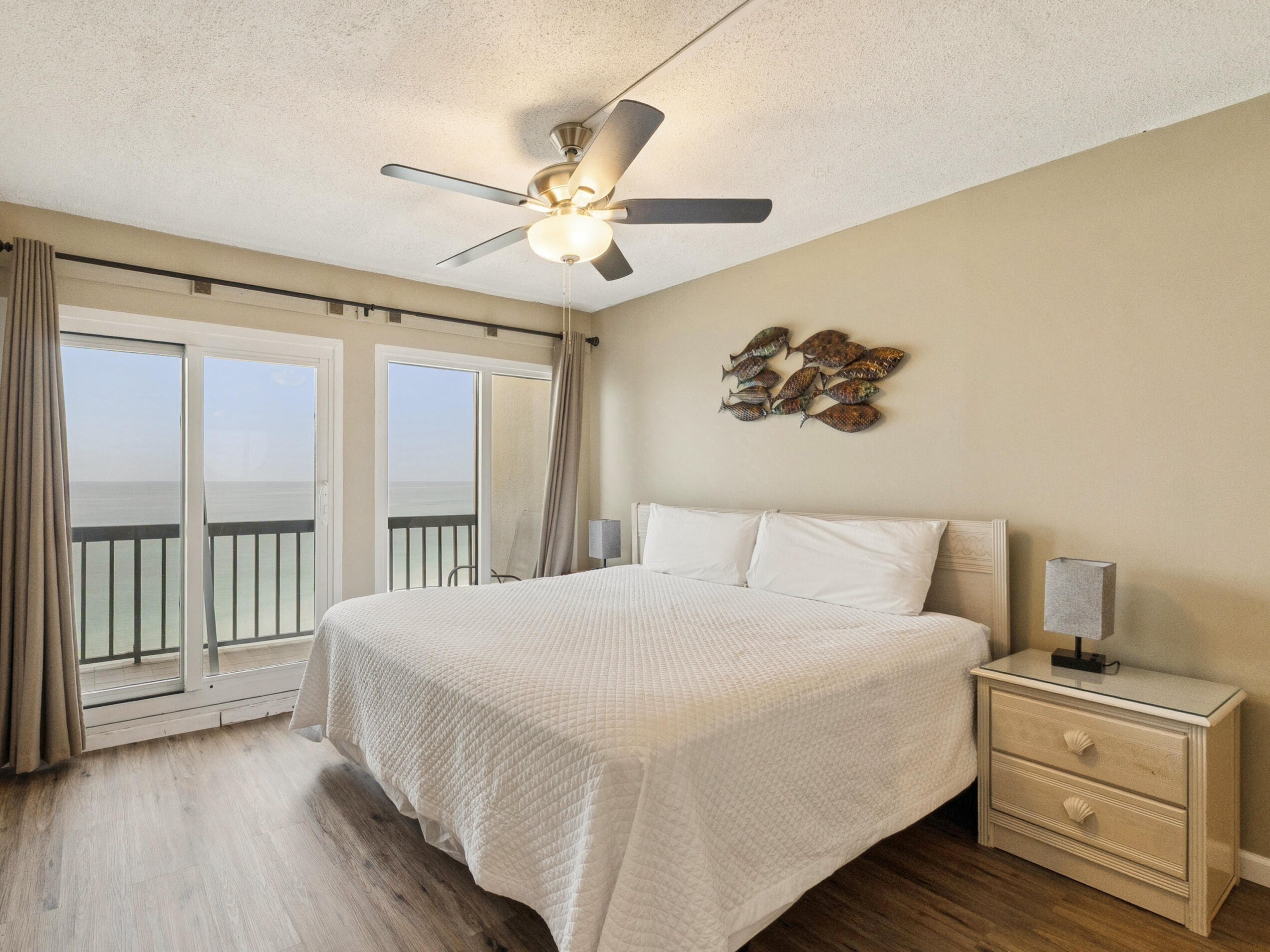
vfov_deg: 74.7
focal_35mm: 17
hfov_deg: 90.2
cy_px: 490
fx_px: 624
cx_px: 525
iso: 320
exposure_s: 1/60
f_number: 8
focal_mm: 10
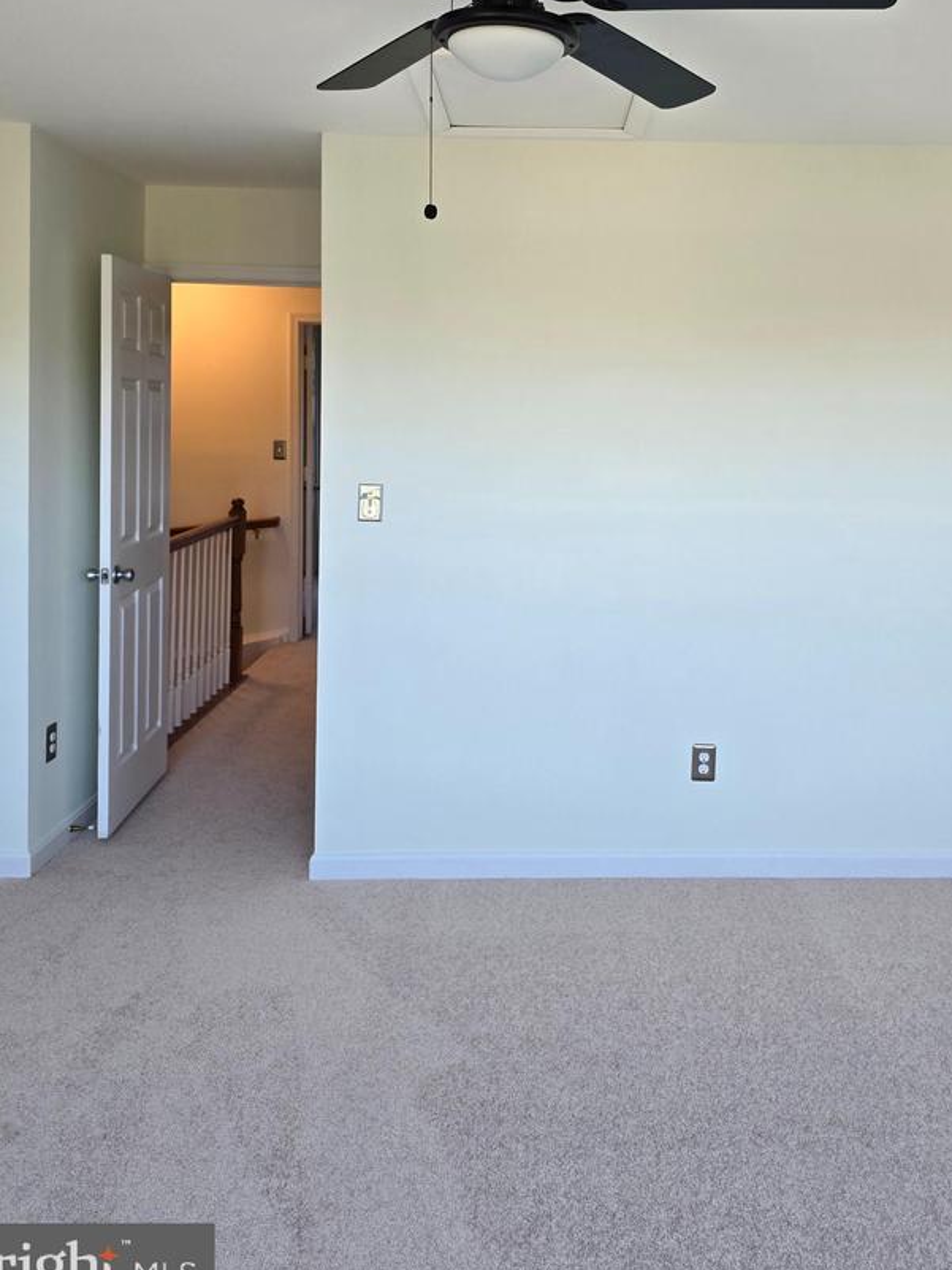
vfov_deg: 57.5
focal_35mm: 31
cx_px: 578
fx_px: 1136
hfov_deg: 45.2
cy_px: 458
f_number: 1.7
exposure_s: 1/120
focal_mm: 6.3
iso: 64
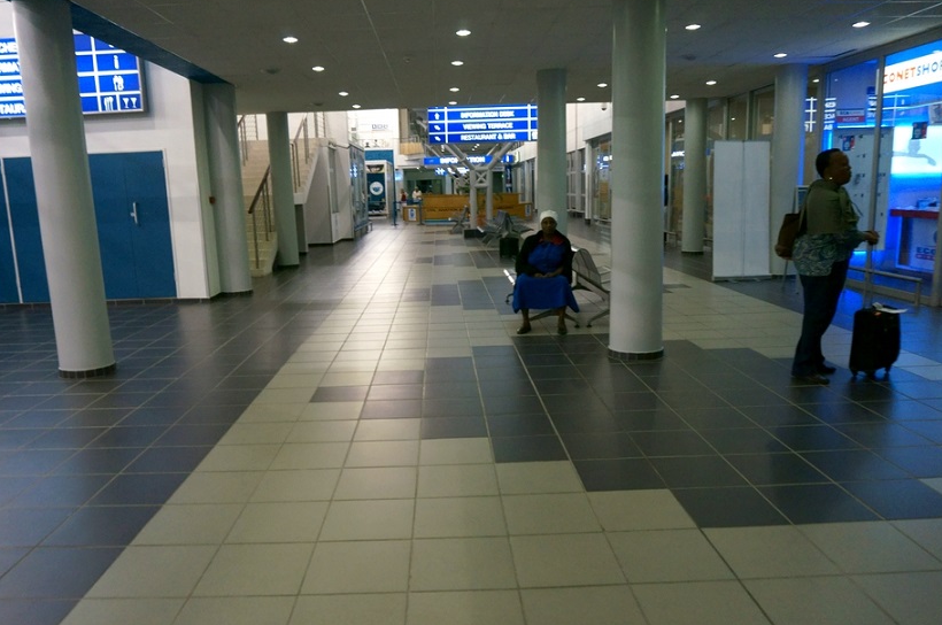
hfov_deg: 67.4
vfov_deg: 47.8
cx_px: 437
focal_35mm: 27
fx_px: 705
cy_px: 334
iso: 2000
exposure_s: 1/160
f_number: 4
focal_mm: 16
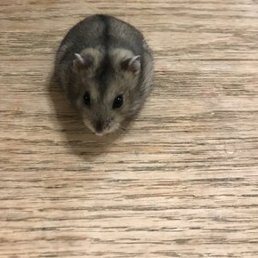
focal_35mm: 41
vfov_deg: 40.1
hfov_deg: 40.9
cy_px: 73
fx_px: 346
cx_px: 123
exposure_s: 1/15
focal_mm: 3.99
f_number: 1.8
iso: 80
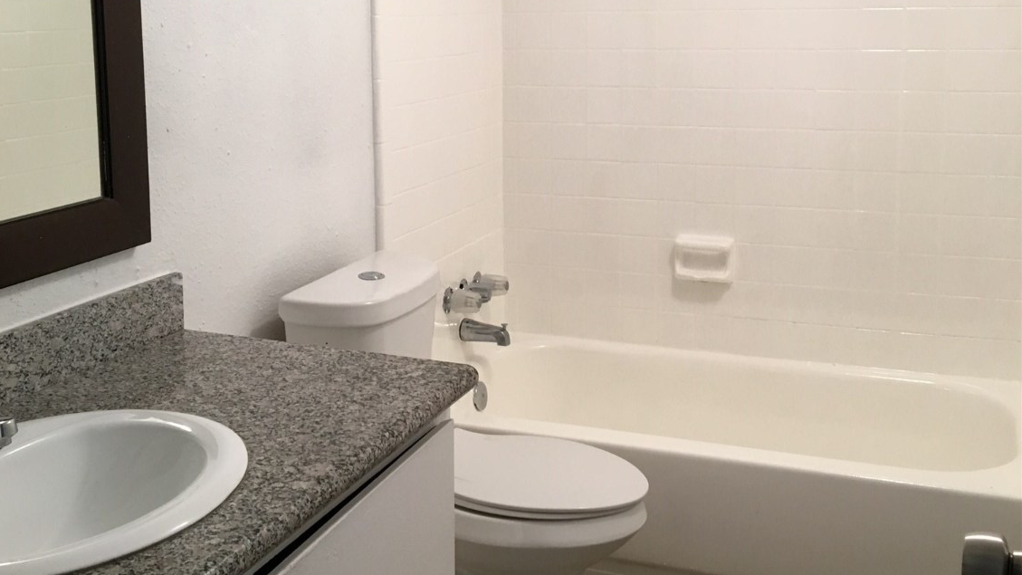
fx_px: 1165
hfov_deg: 47.4
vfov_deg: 27.5
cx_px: 501
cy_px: 176
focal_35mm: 43
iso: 100
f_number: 2.2
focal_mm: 4.15
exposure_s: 1/30
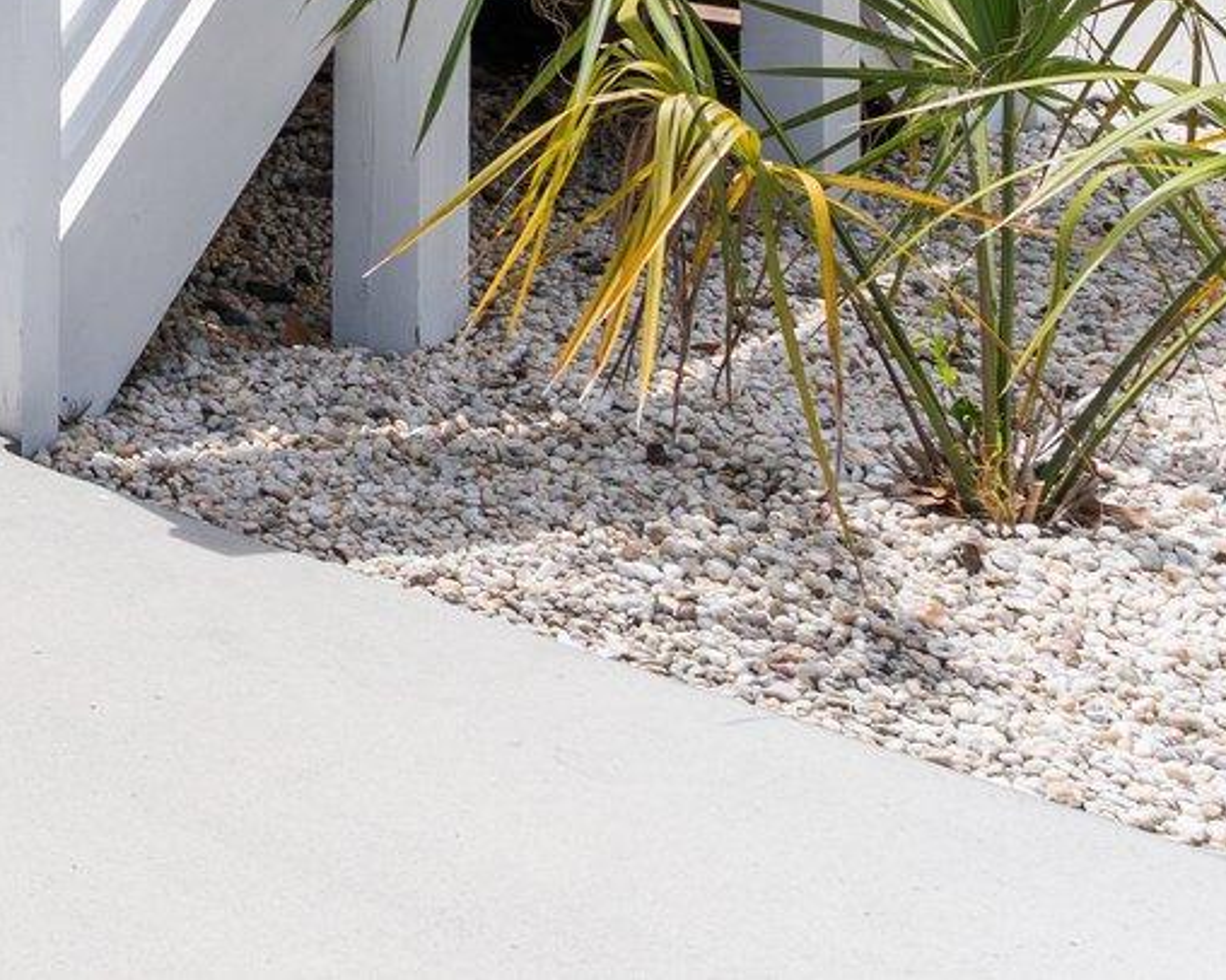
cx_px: -1127
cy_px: -665
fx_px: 3156
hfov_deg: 17.1
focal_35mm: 87
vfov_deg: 15.6
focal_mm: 23
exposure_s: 1/640
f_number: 7.1
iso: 160
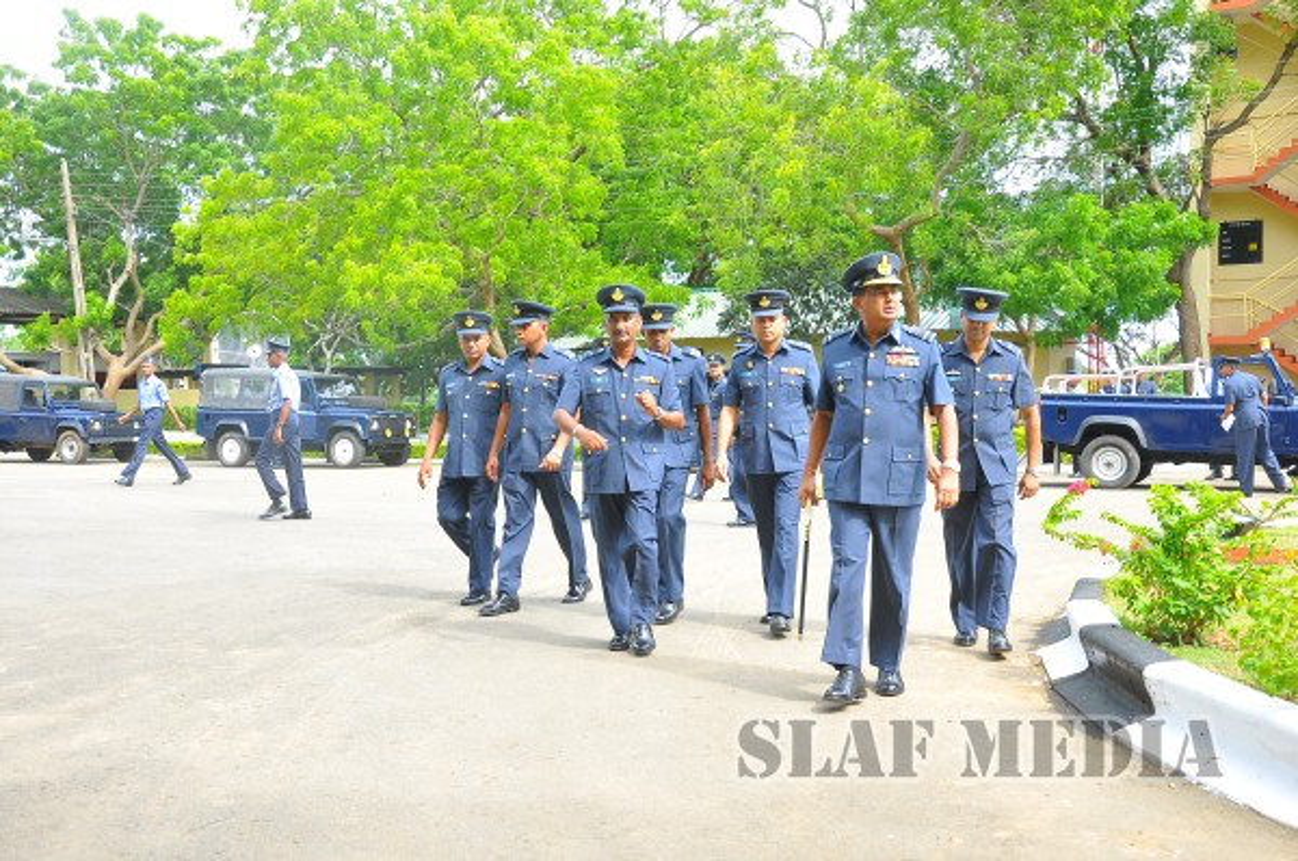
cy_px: 430
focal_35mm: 42
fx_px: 1512
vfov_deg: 31.8
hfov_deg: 46.5
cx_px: 649
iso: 250
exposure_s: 1/160
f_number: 7.1
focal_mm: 28
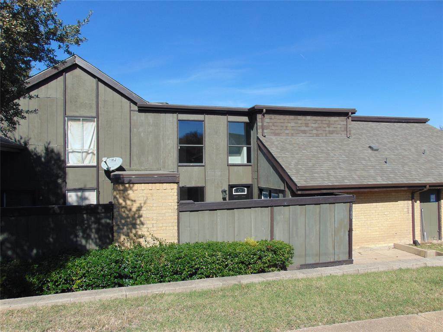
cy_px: 166
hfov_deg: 69.4
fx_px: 320
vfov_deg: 54.9
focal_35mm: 25
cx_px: 222
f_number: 7.7
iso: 80
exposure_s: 1/250
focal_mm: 4.5
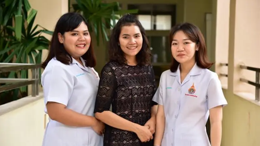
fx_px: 669
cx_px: 129
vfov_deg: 12.5
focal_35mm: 97
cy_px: 74
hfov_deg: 22.0
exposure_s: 1/200
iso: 400
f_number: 5.6
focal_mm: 92
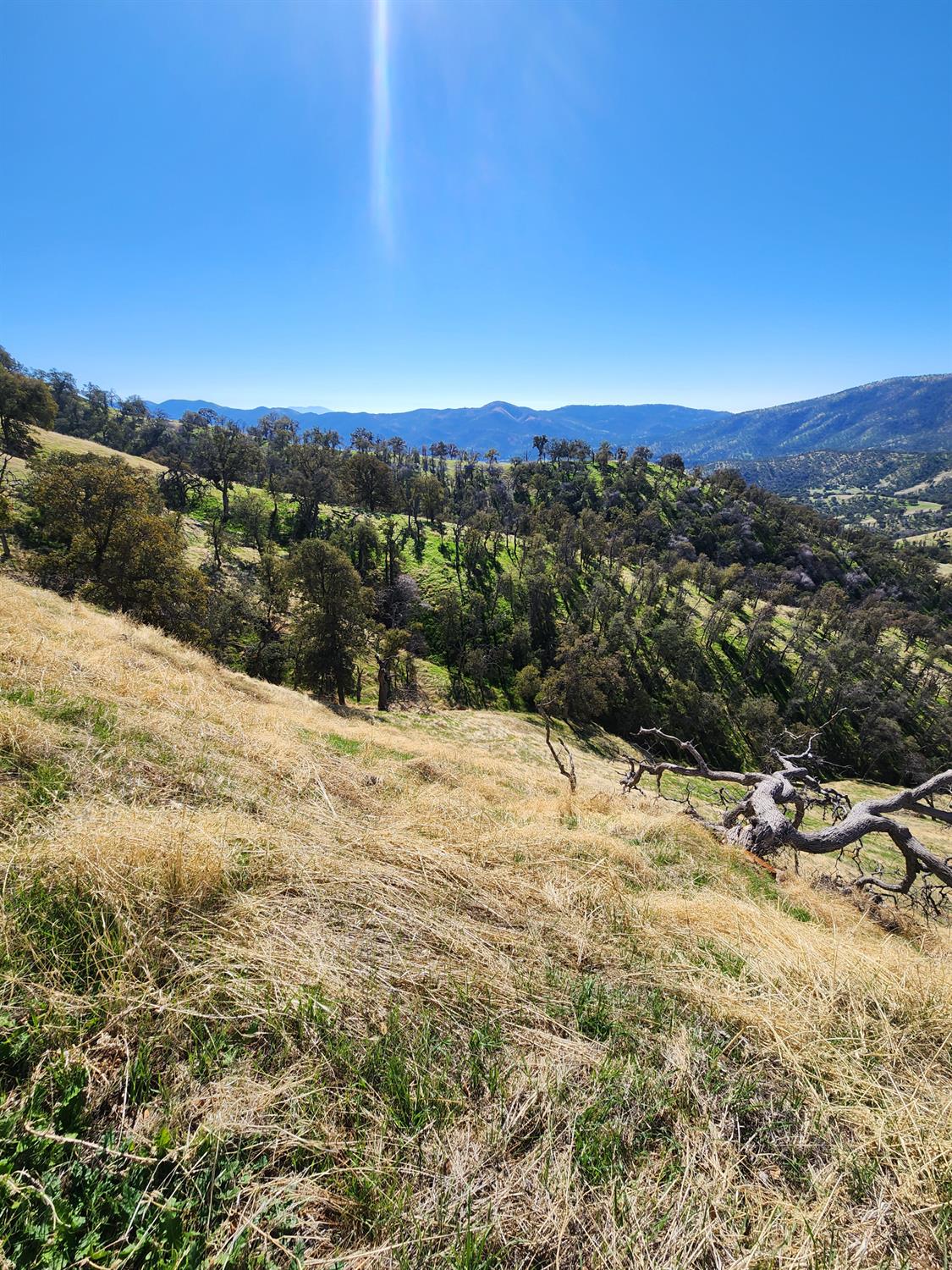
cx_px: 476
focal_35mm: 13
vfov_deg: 106.2
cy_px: 635
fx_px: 477
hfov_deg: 89.9
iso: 50
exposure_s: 1/2210
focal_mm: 2.2
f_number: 2.2
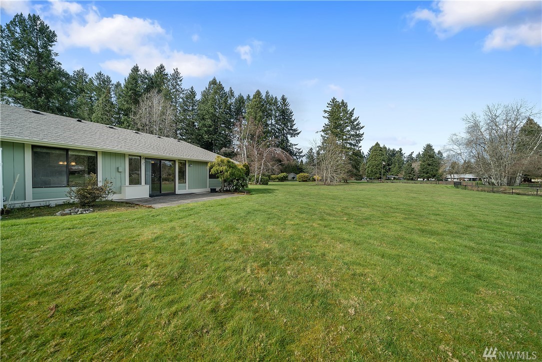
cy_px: 181
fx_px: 181
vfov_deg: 90.0
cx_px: 271
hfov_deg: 112.6
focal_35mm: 12
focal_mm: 12
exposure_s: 1/1000
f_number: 4.5
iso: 125
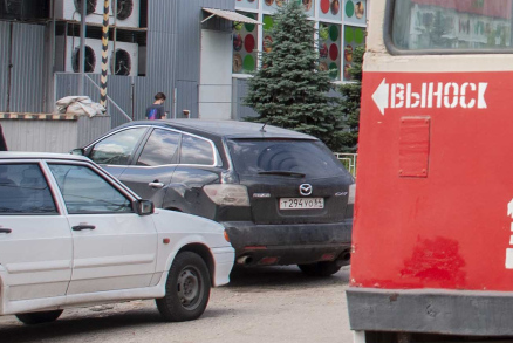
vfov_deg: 13.9
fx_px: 1398
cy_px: 39
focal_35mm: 98
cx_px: 711
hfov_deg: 18.9
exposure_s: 1/90
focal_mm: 22
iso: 100
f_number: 5.6
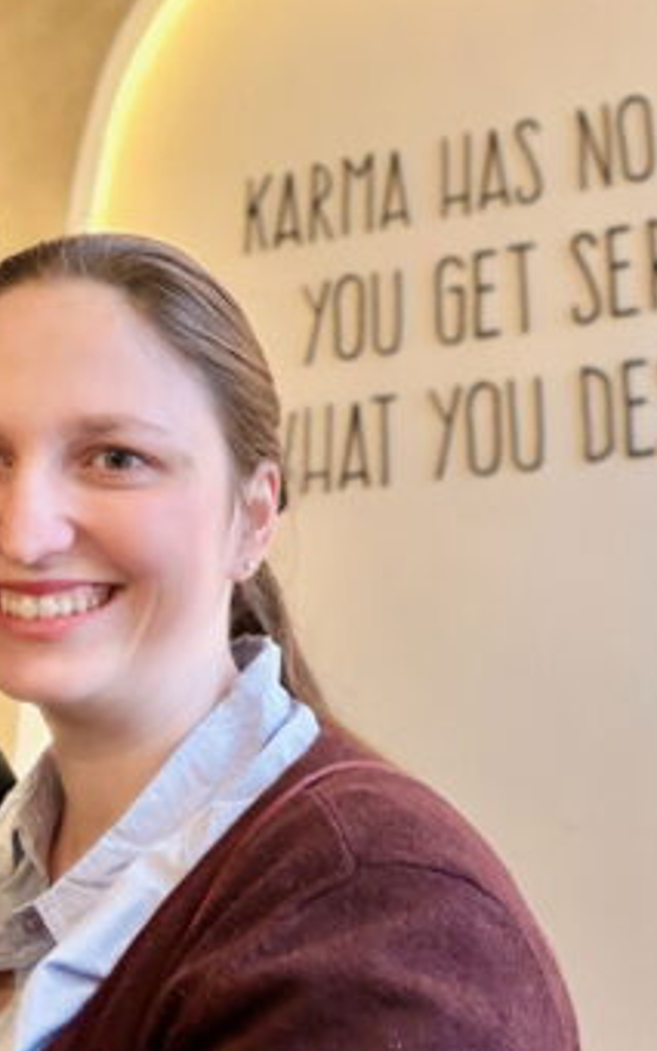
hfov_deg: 29.8
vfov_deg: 46.2
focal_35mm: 43
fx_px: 1232
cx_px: 279
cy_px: 521
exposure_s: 1/35
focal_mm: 2.69
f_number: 1.9
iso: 320
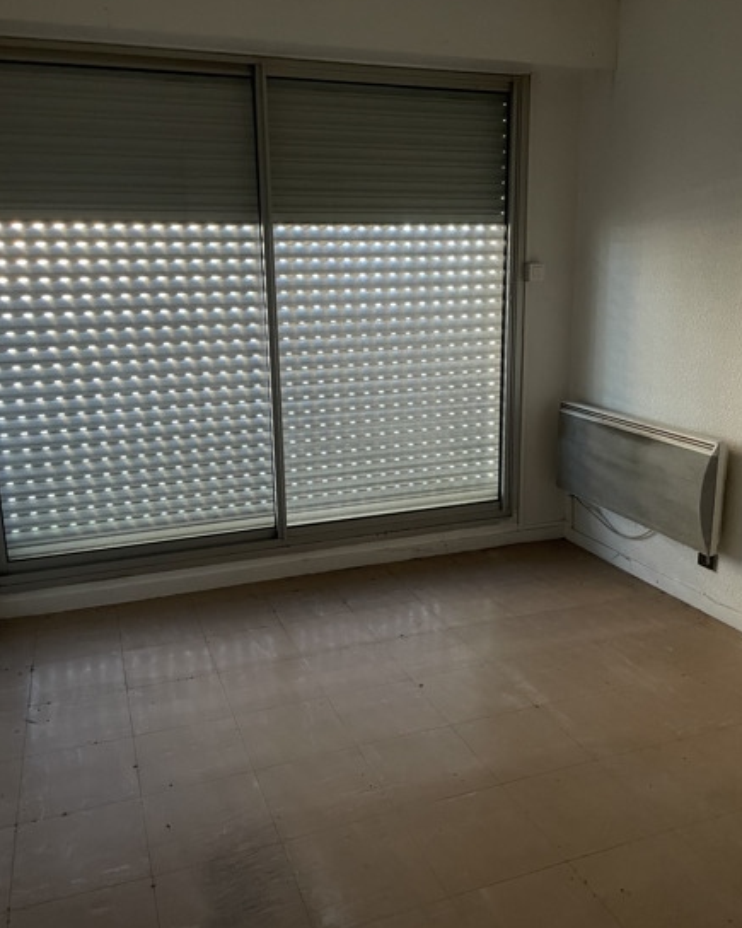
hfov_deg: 51.5
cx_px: 368
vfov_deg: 62.2
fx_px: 769
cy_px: 459
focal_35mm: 28
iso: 640
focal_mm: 4.2
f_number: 1.6
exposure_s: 1/30
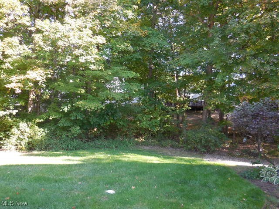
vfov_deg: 54.9
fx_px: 201
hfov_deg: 69.4
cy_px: 104
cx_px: 140
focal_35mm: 25
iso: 125
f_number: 3.1
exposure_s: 1/80
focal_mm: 4.5
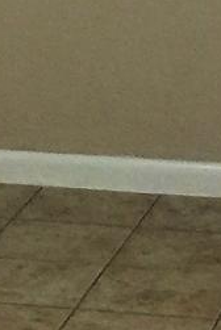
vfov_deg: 8.5
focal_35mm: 240
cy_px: -35
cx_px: -80
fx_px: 2204
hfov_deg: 5.7
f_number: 2.2
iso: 64
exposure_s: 1/15
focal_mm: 4.15
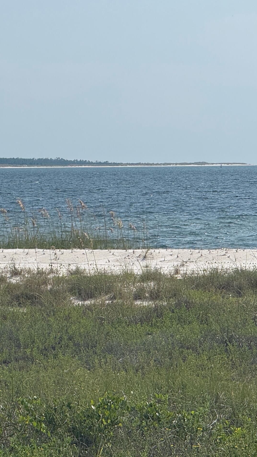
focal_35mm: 207
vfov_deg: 10.4
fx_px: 2508
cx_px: -91
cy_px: 217
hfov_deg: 5.8
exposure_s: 1/3195
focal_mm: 15.66
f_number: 2.8
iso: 50
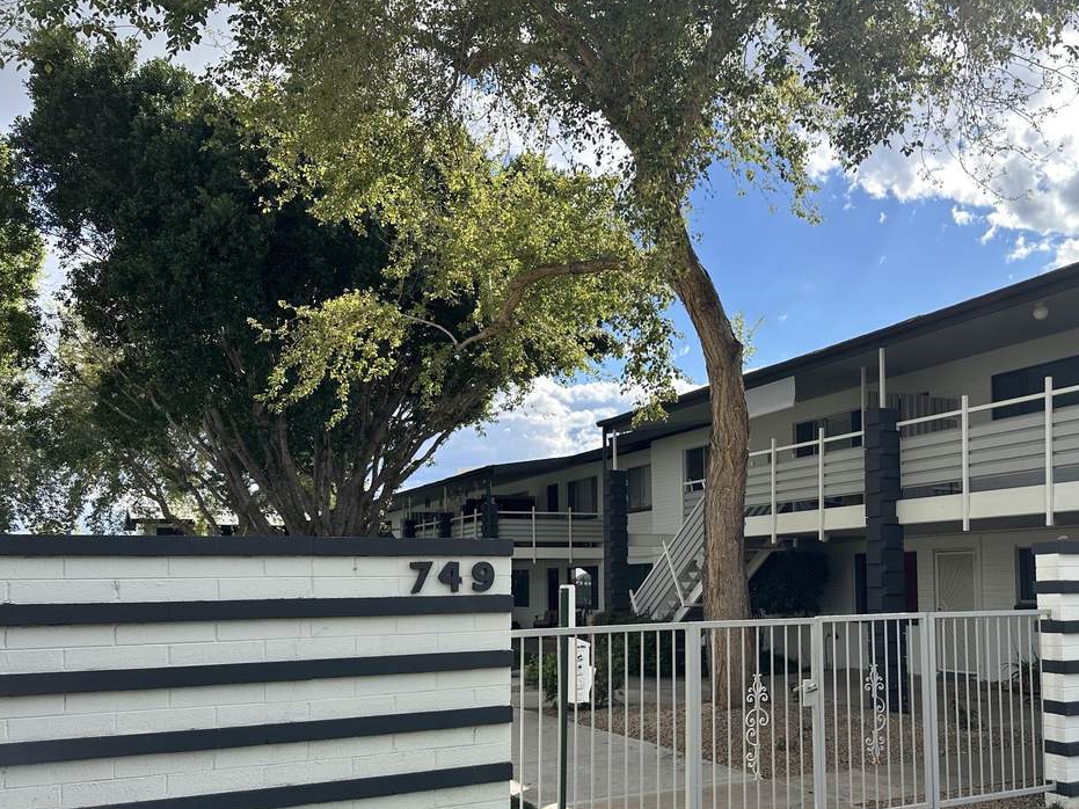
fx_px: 1028
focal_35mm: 33
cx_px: 713
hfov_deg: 54.3
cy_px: 542
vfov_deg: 42.3
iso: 80
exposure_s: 1/3247
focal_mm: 6.86
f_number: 1.78
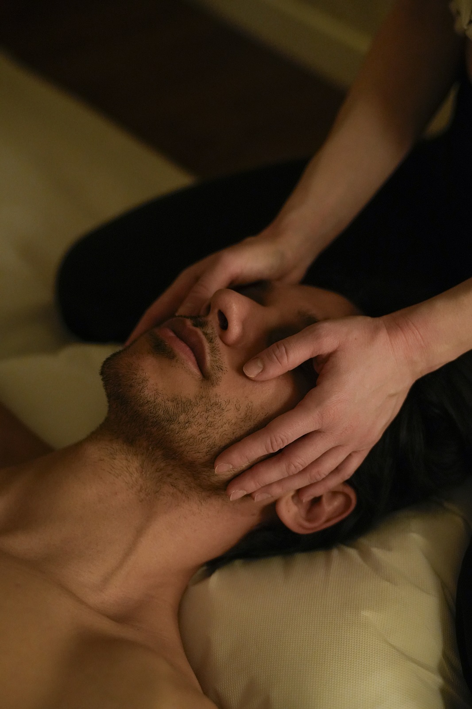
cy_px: 354
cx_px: 236
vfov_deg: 33.9
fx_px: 1160
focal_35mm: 59
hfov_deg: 23.0
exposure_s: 1/80
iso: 5000
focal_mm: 59
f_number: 2.8
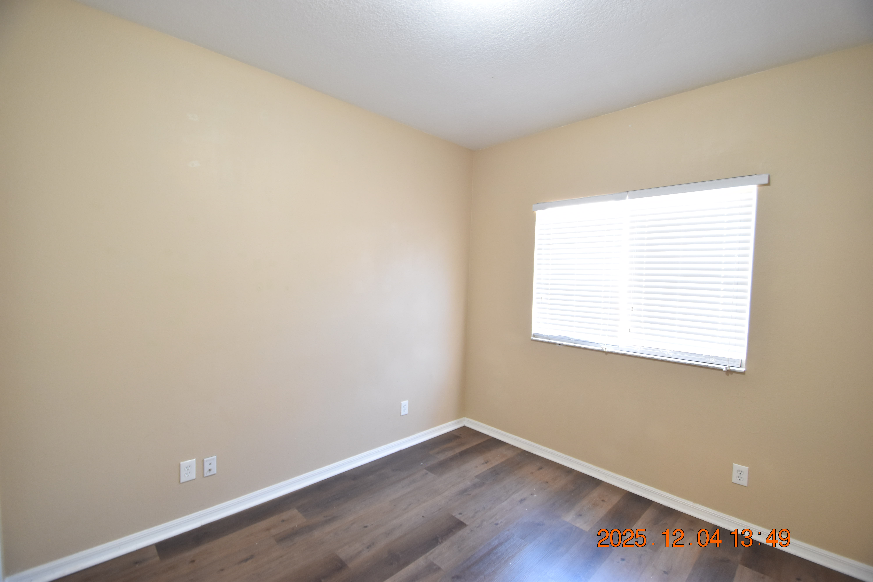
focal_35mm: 15
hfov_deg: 100.4
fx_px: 364
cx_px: 436
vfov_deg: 77.3
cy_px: 291
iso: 800
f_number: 3.5
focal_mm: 10
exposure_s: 1/15
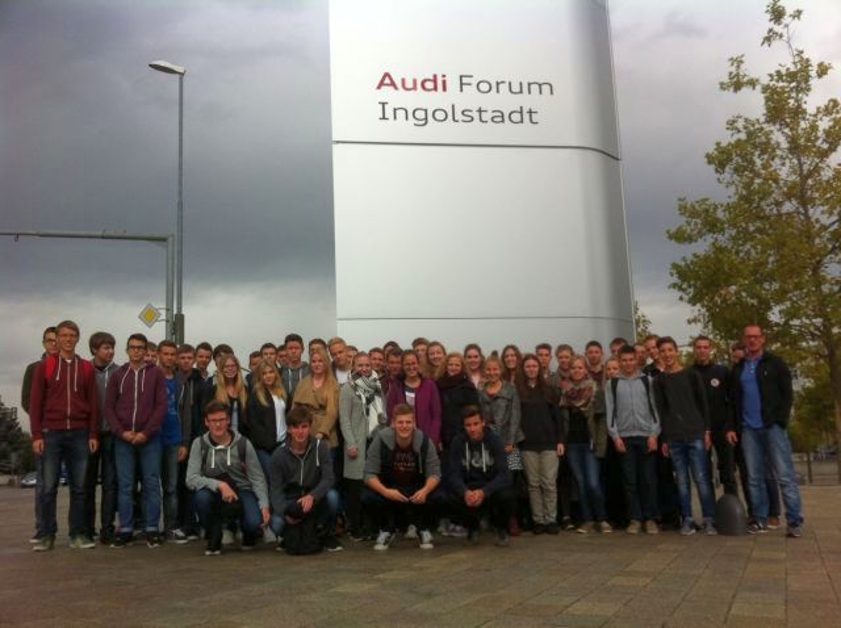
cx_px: 420
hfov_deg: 52.7
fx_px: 849
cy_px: 314
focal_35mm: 35
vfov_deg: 40.6
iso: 80
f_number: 2.8
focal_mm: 3.85
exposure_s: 1/1312
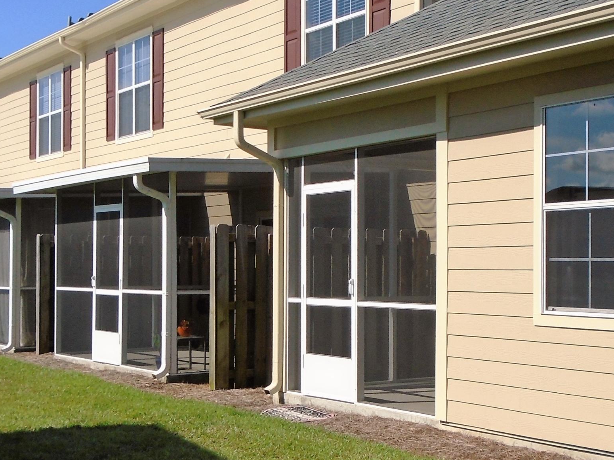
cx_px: 368
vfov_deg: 24.4
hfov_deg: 32.1
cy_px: 264
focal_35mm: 60
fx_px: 1064
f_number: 8.8
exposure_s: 1/250
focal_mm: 5.5
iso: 100
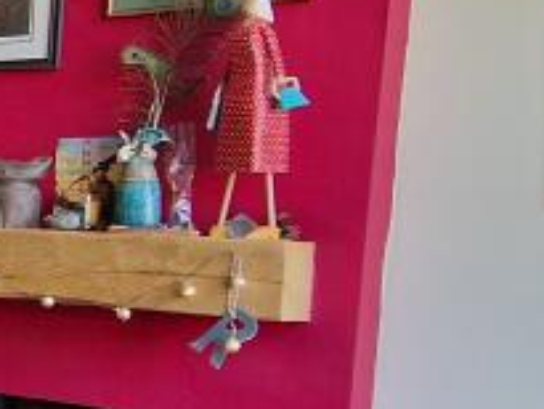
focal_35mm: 65
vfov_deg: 22.5
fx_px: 1022
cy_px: 263
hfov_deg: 21.4
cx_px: -398
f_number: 2.2
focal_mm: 2.2
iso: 125
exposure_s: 1/50
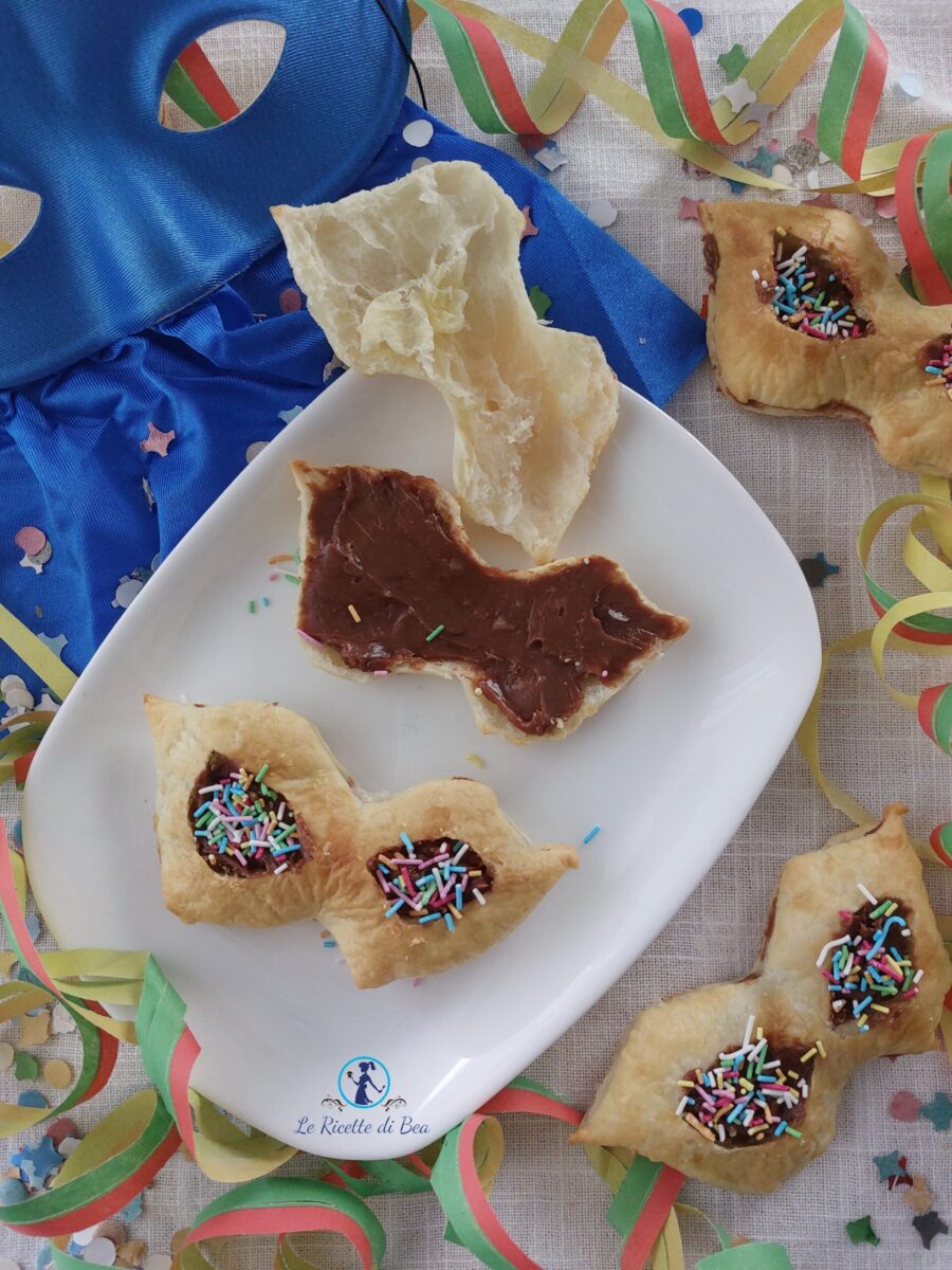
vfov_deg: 69.4
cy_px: 635
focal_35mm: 25
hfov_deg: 54.9
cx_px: 476
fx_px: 917
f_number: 1.8
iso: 200
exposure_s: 1/50
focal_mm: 5.23
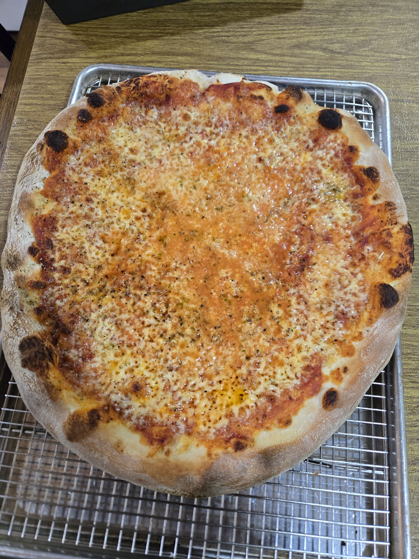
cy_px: 280
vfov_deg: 73.9
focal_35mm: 23
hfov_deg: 58.9
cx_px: 210
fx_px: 371
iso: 1000
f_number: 1.8
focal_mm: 5.4
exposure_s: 1/120
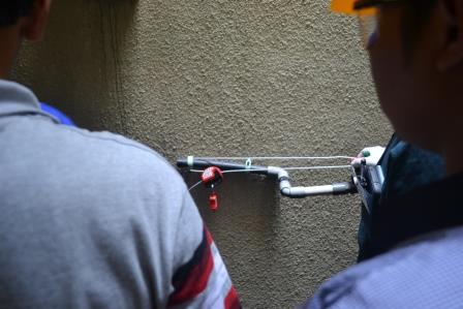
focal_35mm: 27
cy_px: 154
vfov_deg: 48.0
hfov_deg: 67.4
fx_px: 347
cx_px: 232
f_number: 3.5
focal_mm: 18
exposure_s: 1/25
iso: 400
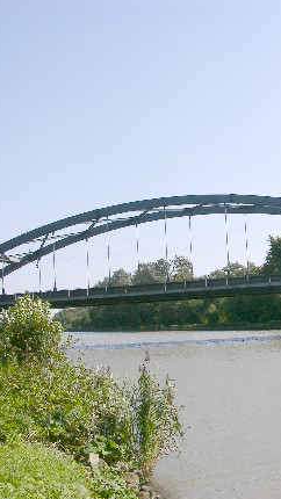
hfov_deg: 22.2
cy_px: 252
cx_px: 277
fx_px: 689
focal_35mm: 52
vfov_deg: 39.9
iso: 50
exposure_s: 1/167
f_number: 8
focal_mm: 8.9
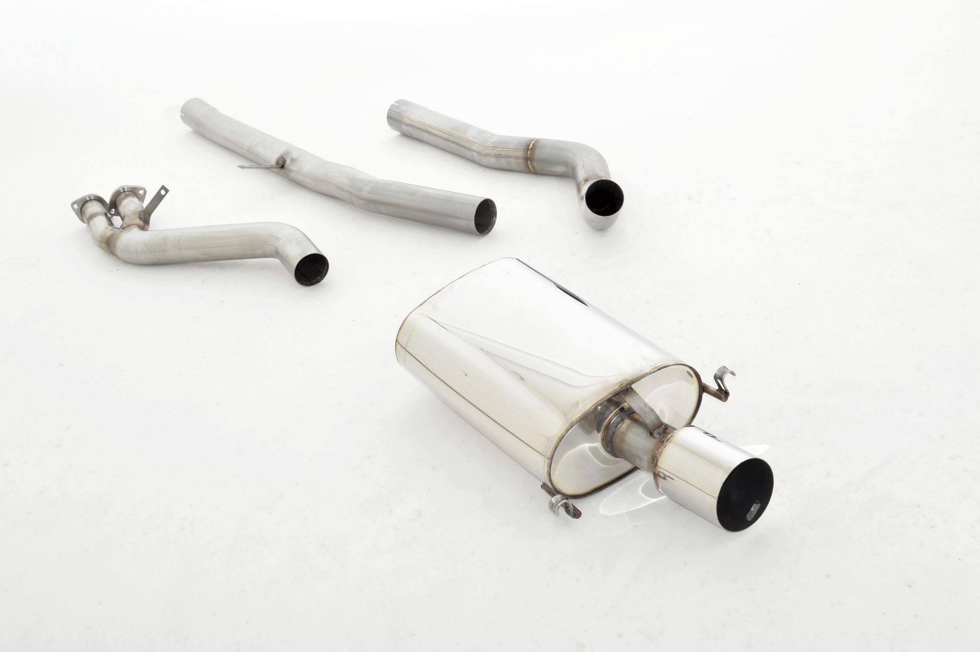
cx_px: 490
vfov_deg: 26.4
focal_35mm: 51
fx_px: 1387
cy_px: 326
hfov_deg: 38.9
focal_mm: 34
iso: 200
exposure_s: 1/200
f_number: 10
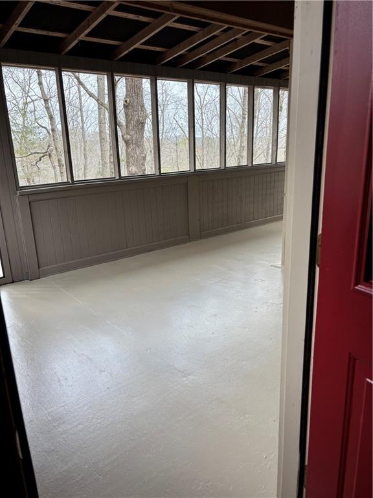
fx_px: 374
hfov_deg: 53.1
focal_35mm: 26
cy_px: 249
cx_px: 186
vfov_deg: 67.3
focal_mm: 5.96
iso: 40
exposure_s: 1/176
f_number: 1.6
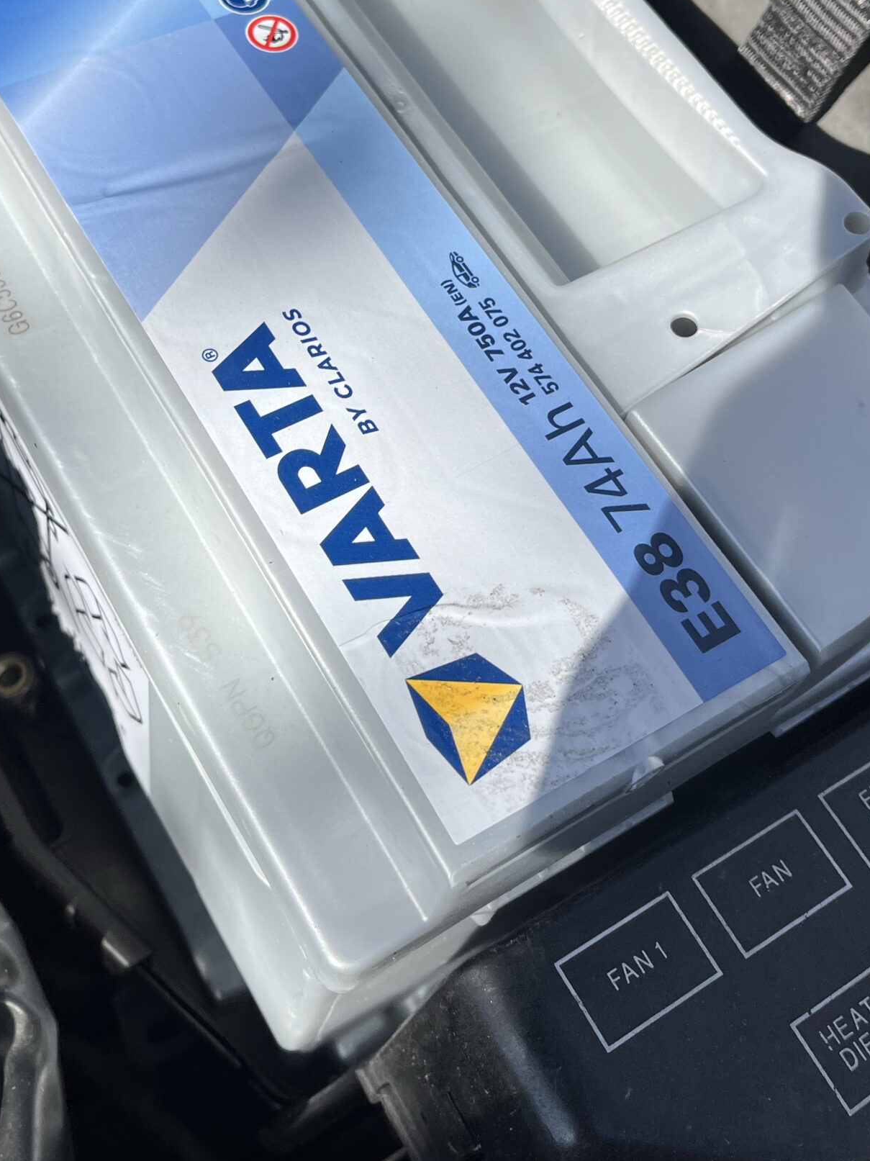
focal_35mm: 43
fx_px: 1442
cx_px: 389
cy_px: 401
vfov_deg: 43.3
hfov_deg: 33.6
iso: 50
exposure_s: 1/3521
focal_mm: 5.1
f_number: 1.6
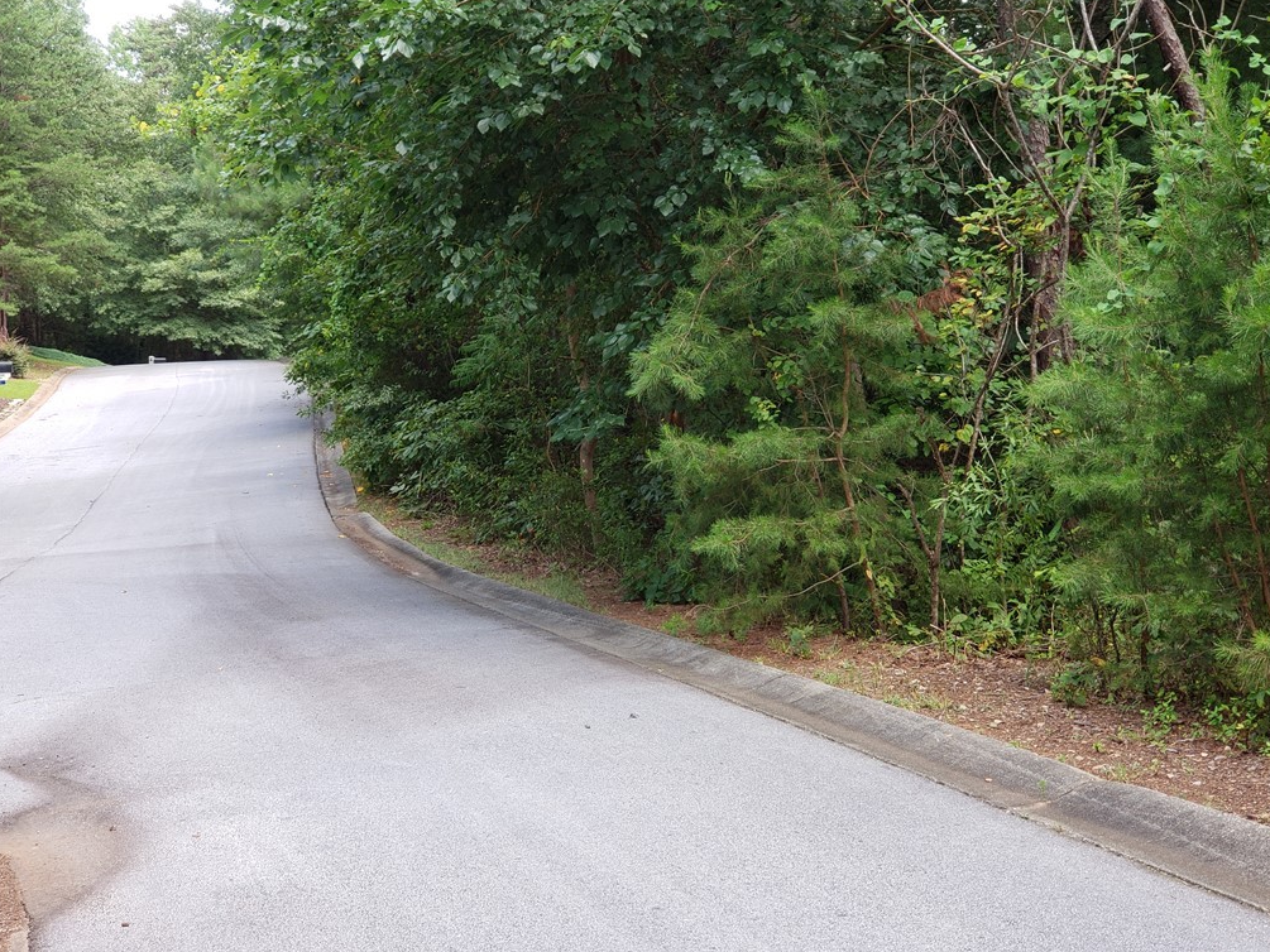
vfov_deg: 27.5
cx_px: 641
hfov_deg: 36.2
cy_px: 477
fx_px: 1945
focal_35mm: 53
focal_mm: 6
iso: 32
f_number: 2.4
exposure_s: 1/40
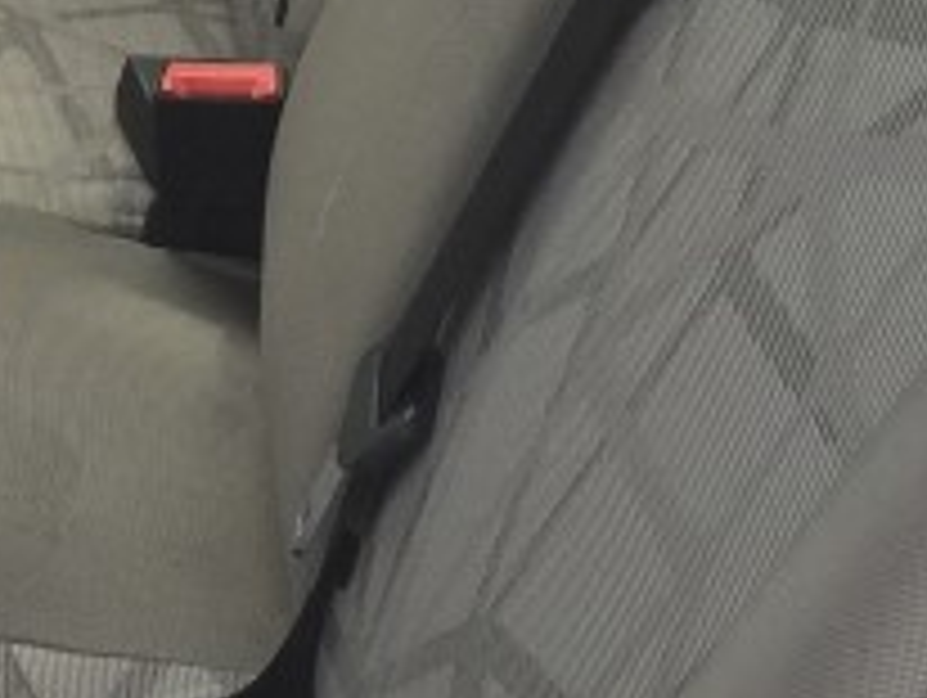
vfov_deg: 10.1
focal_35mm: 144
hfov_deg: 13.2
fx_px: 3861
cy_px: -257
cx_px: -324
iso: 32
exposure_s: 1/306
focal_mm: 4.15
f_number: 2.2
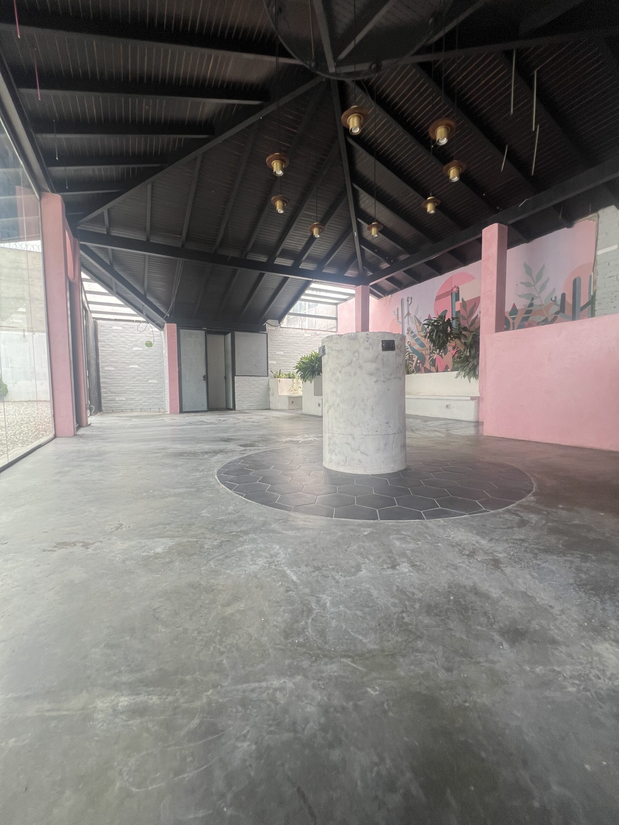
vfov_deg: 106.2
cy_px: 412
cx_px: 310
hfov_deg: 89.9
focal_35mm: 13
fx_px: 310
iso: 64
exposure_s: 1/99
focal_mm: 1.57
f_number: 1.8
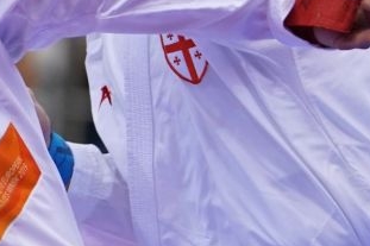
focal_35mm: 1123
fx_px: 11535
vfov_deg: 1.2
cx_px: 195
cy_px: 162
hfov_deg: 1.8
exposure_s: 1/1000
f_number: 2.8
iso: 1250
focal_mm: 194
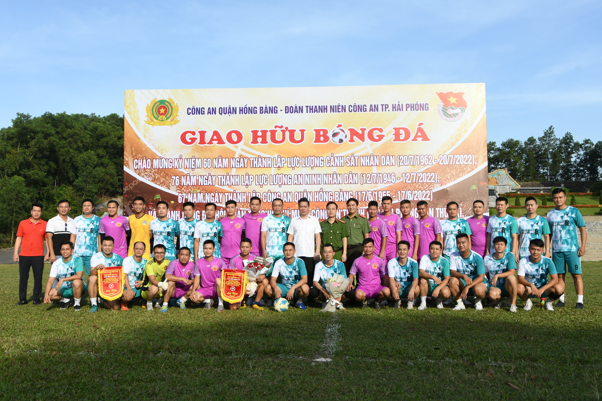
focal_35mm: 36
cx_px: 301
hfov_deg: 53.1
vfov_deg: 36.9
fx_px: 602
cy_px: 200
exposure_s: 1/200
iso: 160
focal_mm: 24
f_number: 10
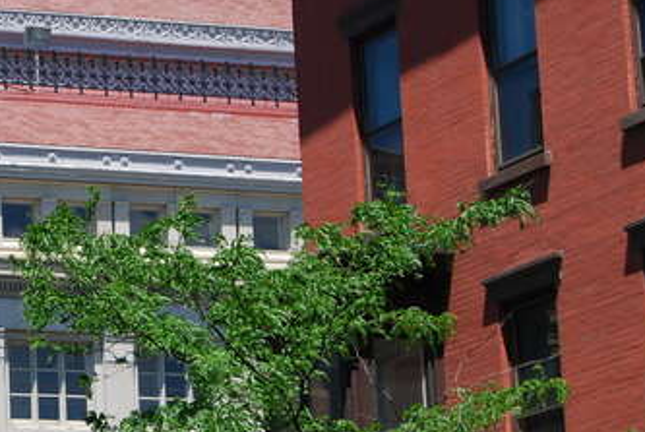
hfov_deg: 10.7
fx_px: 3411
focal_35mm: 190
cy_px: 110
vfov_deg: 7.2
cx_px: -70
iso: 180
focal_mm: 55
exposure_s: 1/250
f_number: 10
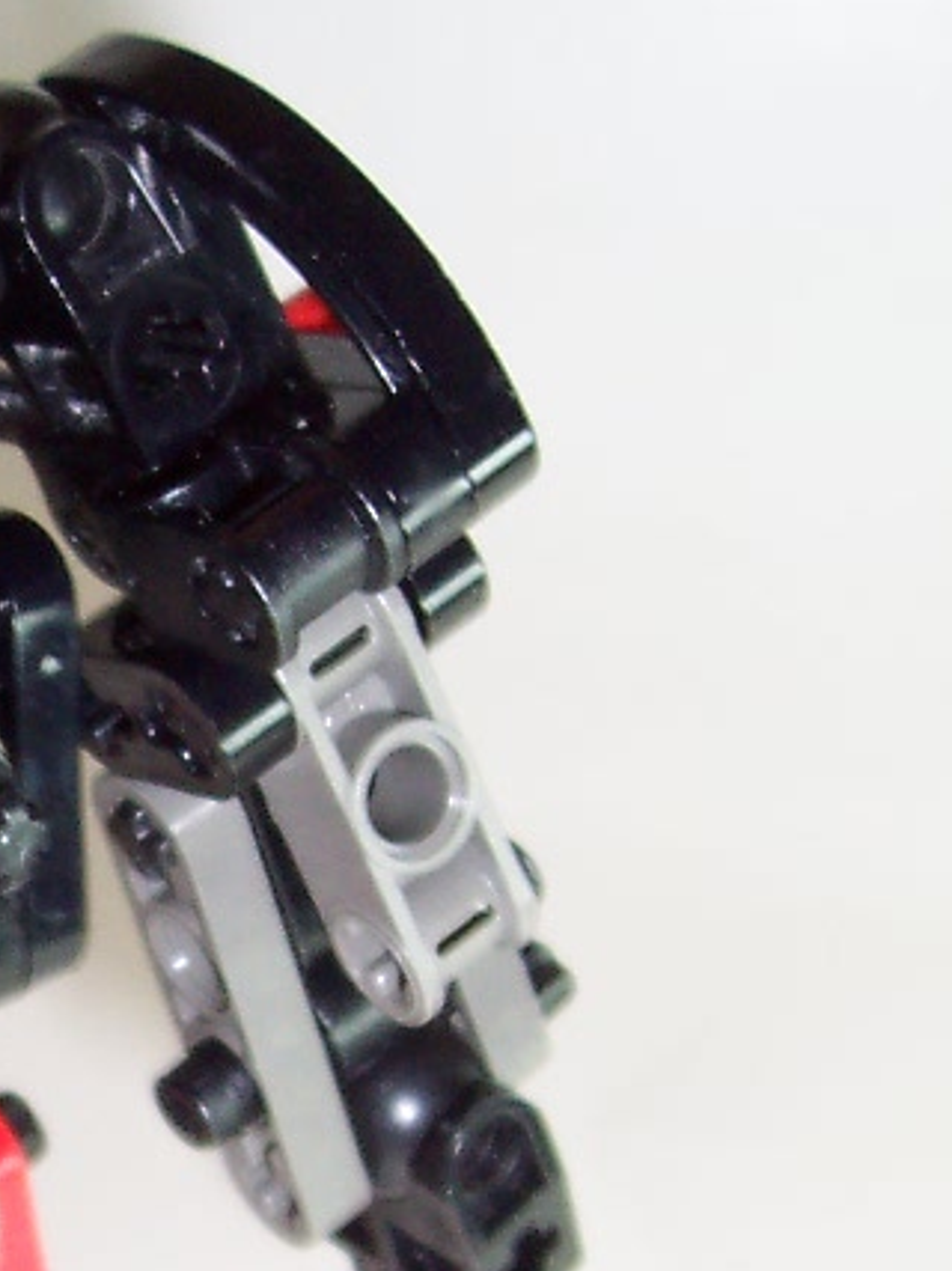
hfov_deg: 13.9
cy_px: 1110
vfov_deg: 18.6
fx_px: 3815
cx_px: -149
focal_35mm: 104
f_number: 2.8
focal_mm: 5.6
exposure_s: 1/60
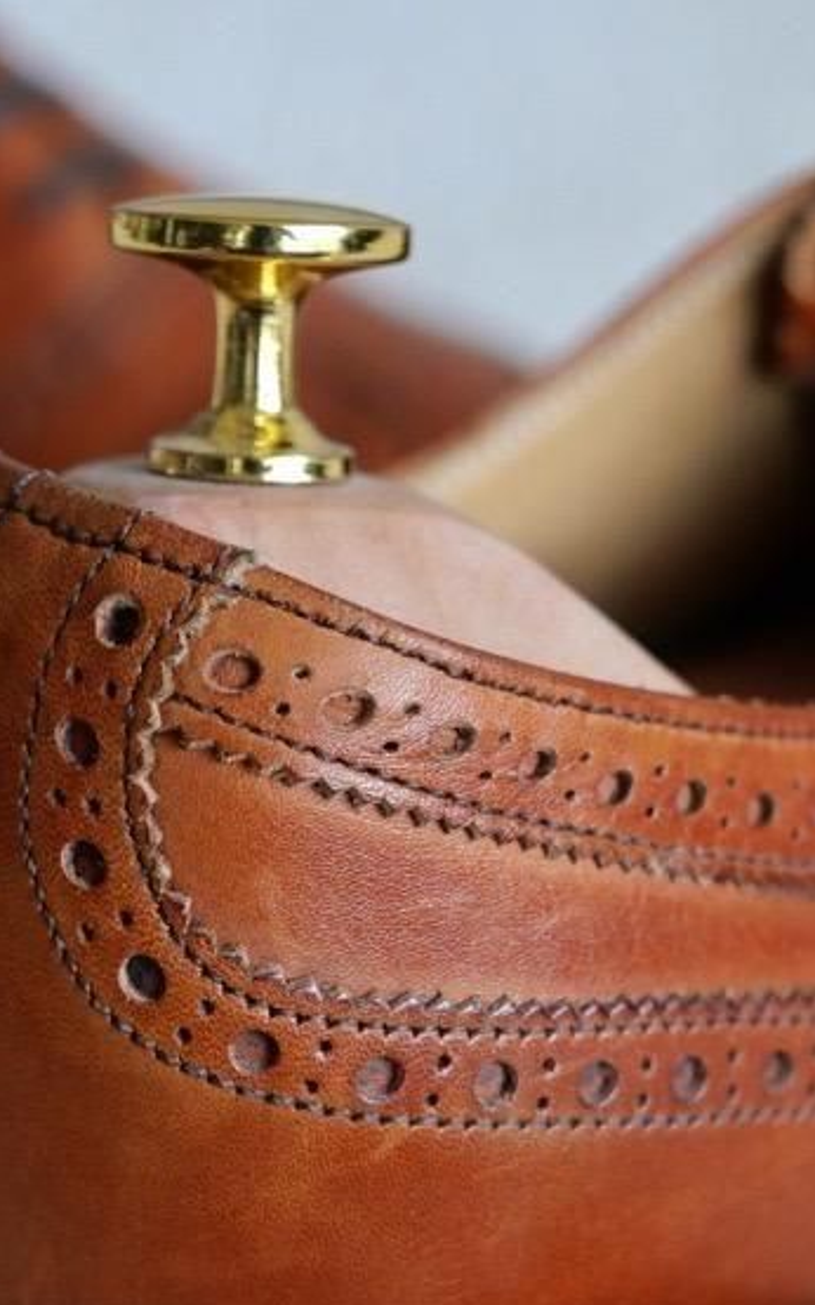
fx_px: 3947
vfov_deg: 18.7
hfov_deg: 11.8
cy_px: 852
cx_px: 367
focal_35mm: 111
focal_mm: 34
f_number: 3.8
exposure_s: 1/80
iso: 1000
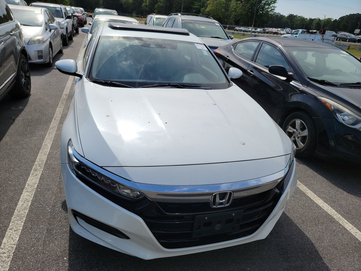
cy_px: 136
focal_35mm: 24
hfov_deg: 71.6
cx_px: 180
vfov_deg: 56.8
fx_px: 250
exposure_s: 1/1195
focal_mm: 6.7
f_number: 1.8
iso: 50
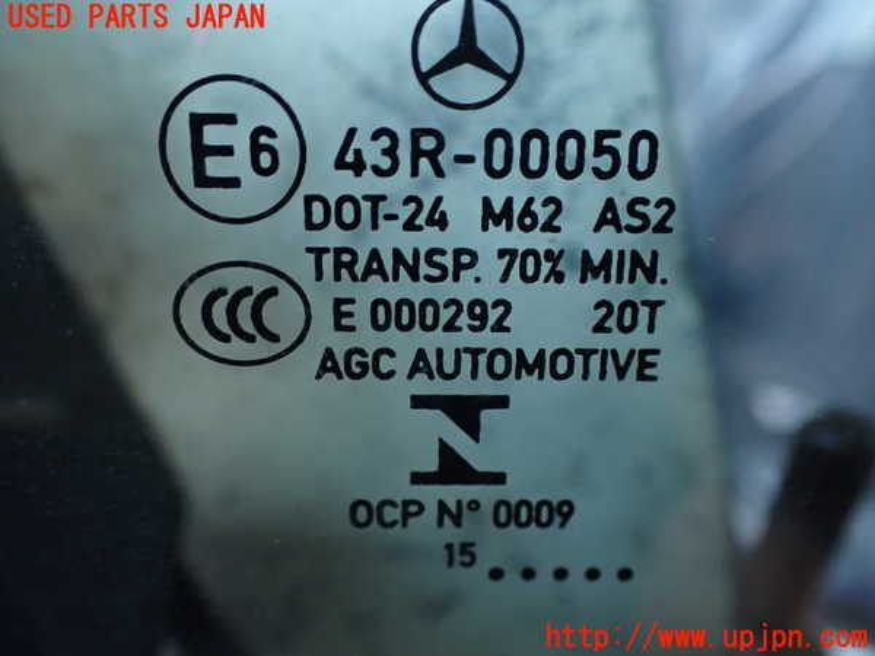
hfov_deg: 60.0
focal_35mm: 30
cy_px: 328
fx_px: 758
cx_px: 438
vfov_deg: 46.8
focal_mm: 5.4
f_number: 2.3
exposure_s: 1/125
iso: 250
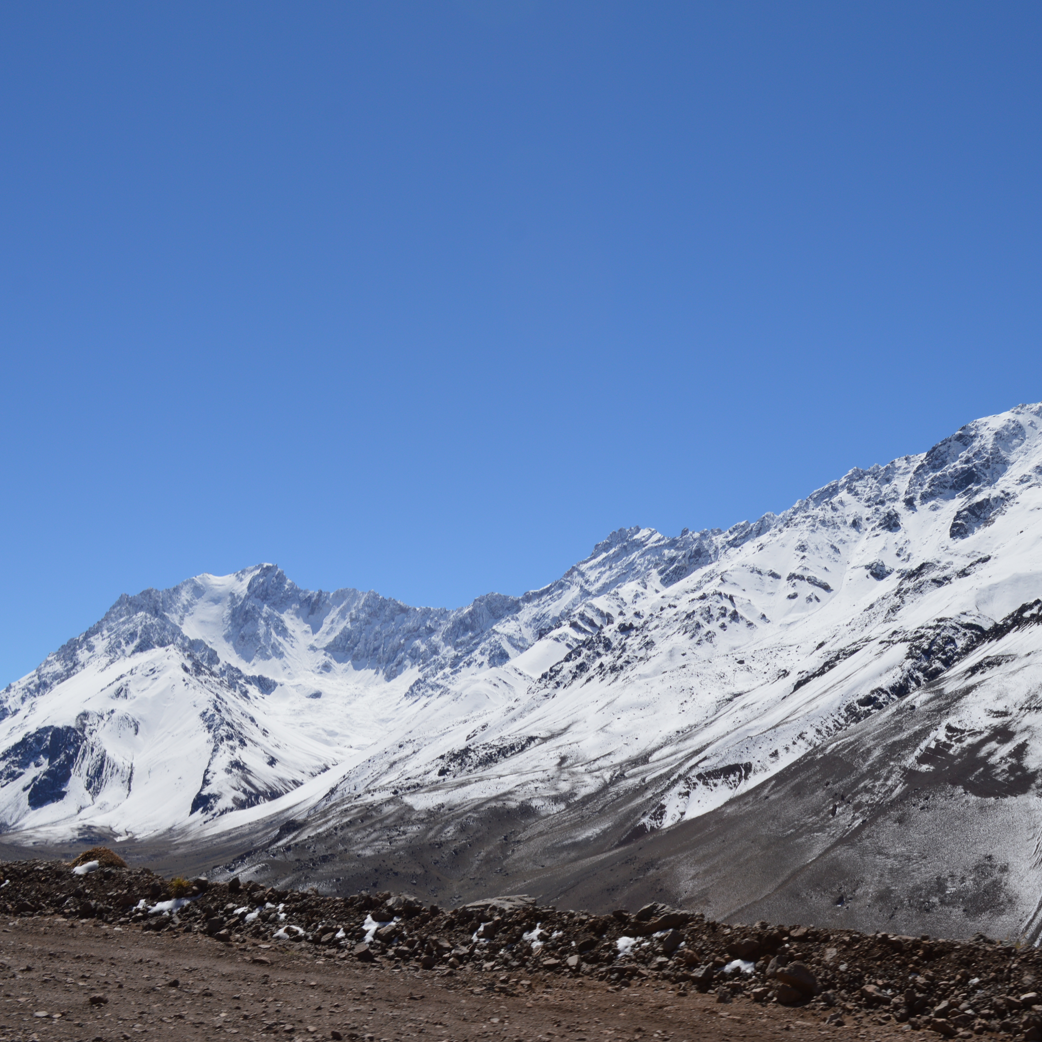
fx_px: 1703
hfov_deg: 34.0
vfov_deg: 34.0
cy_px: 520
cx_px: 606
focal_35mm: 50
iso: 100
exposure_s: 1/400
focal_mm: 26
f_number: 10
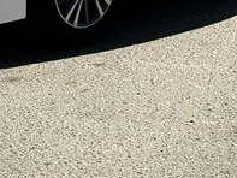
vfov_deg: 9.3
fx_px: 1069
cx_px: 95
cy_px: -76
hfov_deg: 12.6
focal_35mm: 156
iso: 64
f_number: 1.78
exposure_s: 1/9901
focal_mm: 6.76
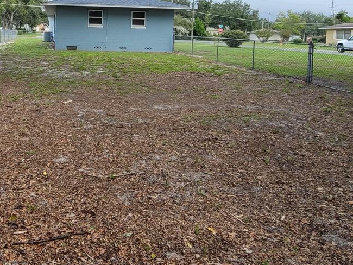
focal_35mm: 32
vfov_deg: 42.2
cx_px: 80
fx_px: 326
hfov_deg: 53.7
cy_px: 52
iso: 64
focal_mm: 2.2
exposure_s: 1/191
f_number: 2.2
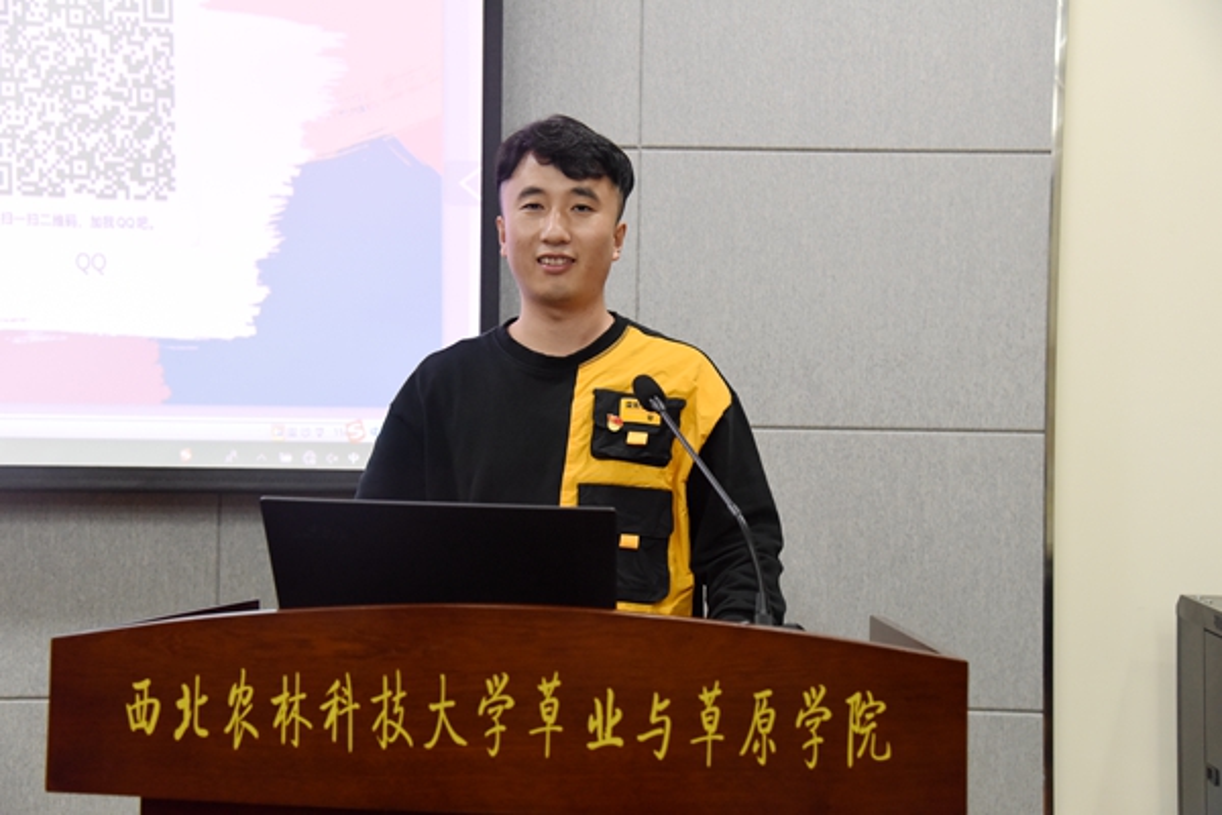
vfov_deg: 29.2
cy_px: 408
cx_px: 611
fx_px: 1561
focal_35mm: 46
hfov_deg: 42.7
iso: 3200
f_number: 5
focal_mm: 46
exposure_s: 1/160
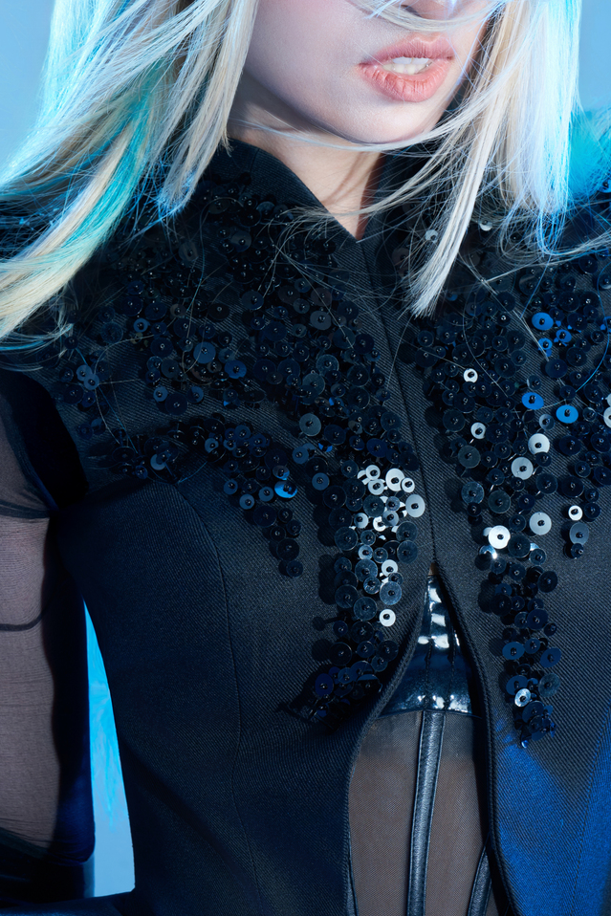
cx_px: 316
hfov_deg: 12.7
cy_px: 206
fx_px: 2748
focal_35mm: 108
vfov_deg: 18.8
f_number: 11
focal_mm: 69
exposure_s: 1/125
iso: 400
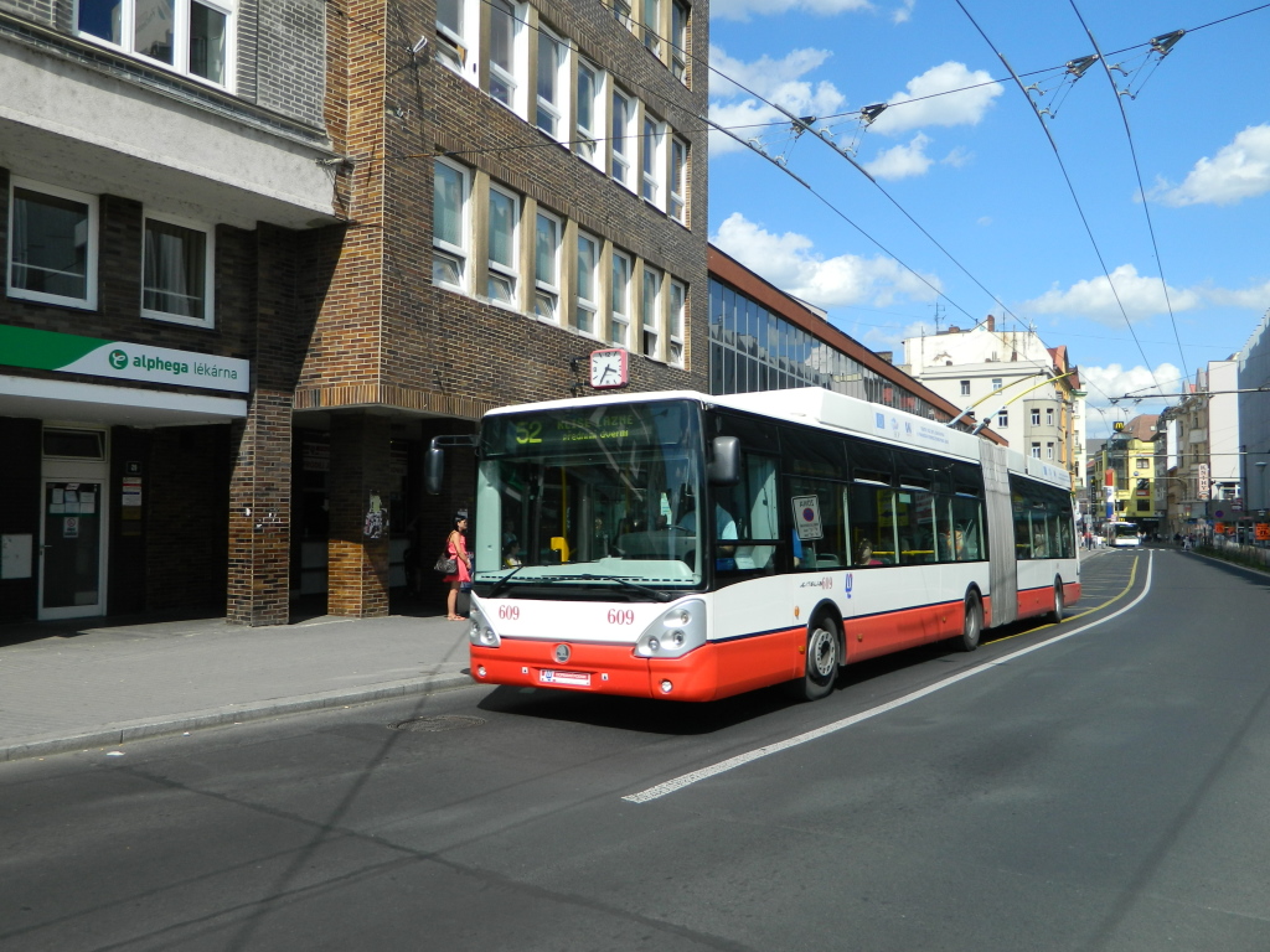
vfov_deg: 49.7
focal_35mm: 28
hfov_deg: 63.4
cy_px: 476
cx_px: 635
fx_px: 1027
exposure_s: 1/125
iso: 80
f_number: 8.9
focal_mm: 5.1
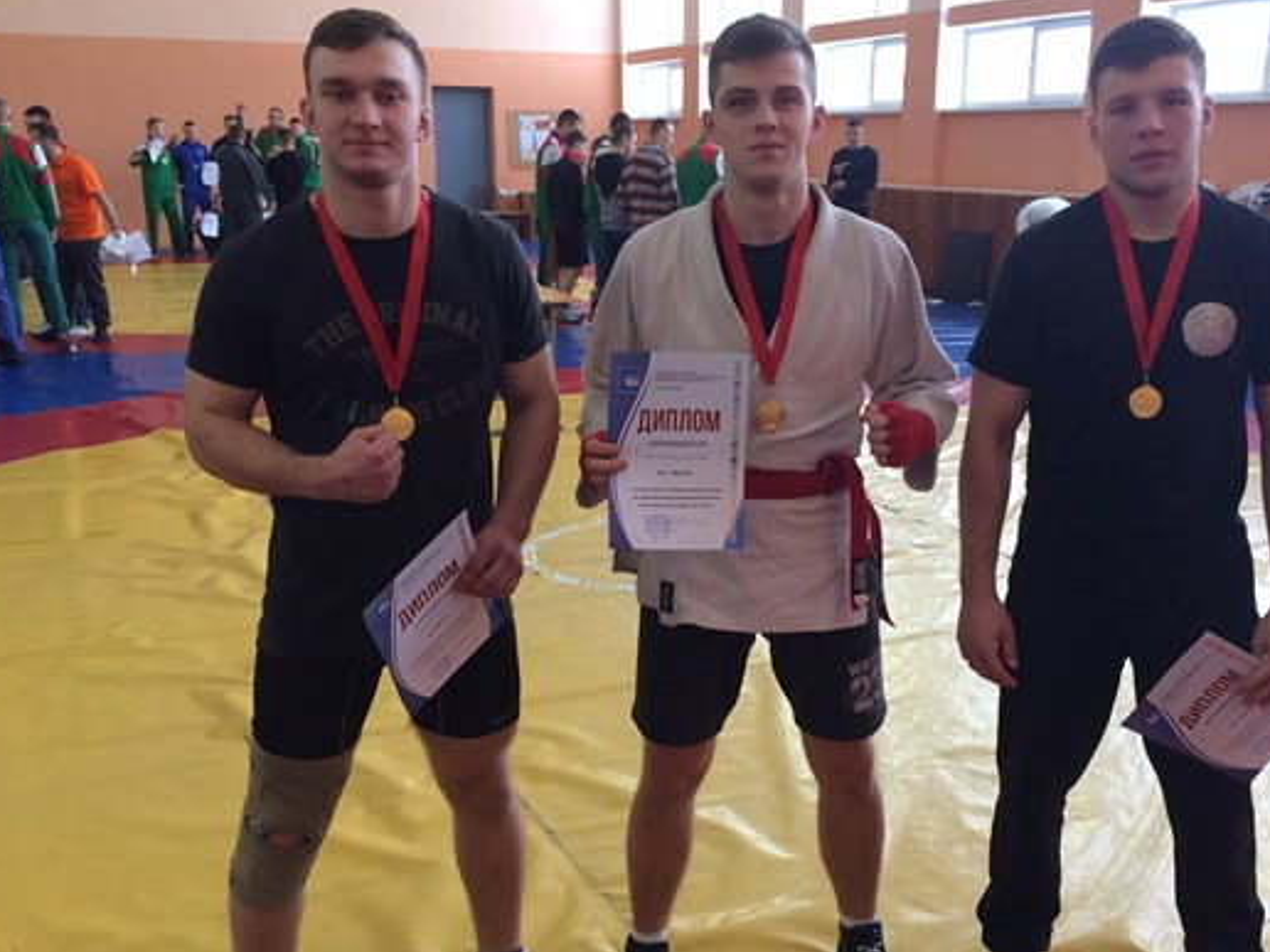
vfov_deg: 39.6
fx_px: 1321
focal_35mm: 36
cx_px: 716
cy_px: 539
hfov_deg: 51.2
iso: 100
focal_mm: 4.15
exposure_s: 1/33
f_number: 2.2
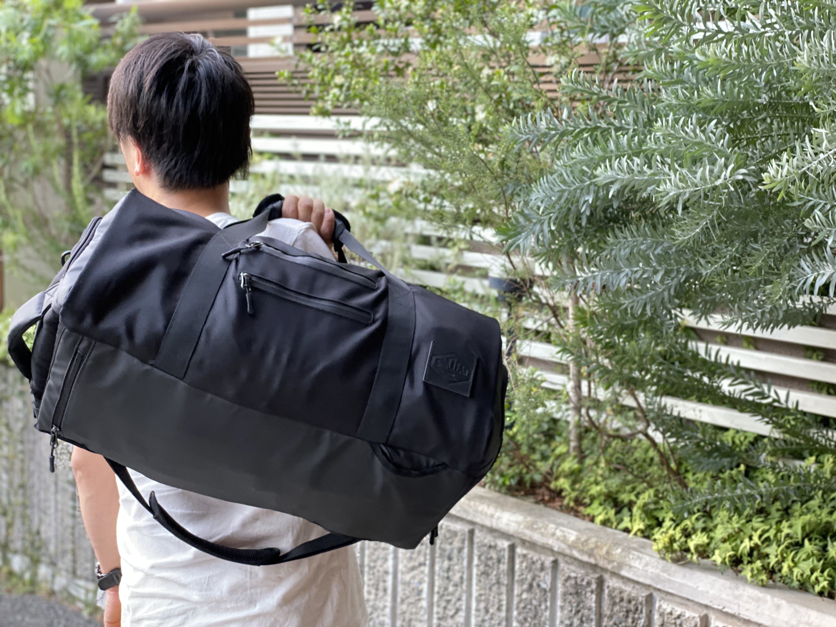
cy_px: 314
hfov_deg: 36.8
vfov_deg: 28.0
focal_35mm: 52
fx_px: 1256
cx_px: 418
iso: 250
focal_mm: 6
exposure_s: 1/40
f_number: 2
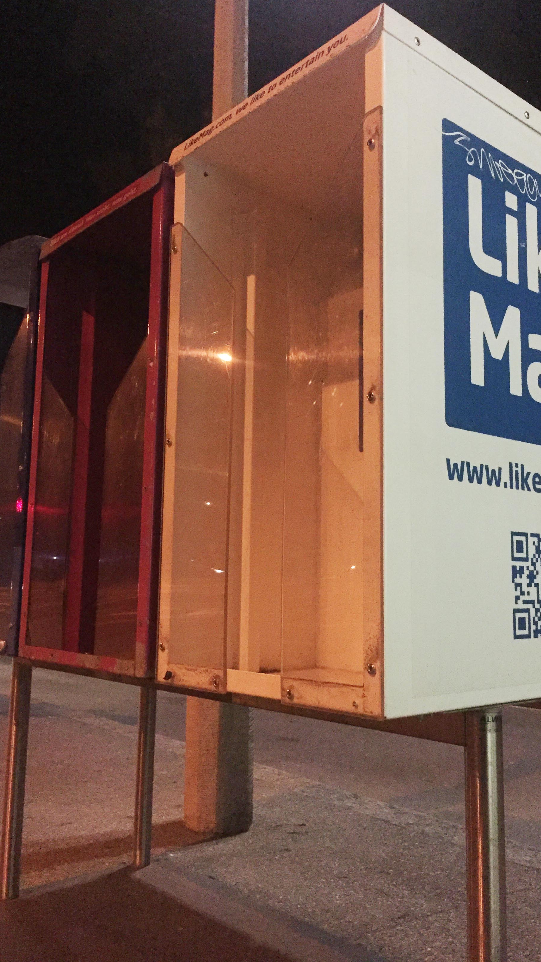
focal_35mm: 32
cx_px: 319
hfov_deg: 36.6
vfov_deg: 61.0
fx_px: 816
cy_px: 476
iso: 320
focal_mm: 4.15
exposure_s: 1/17
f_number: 2.2
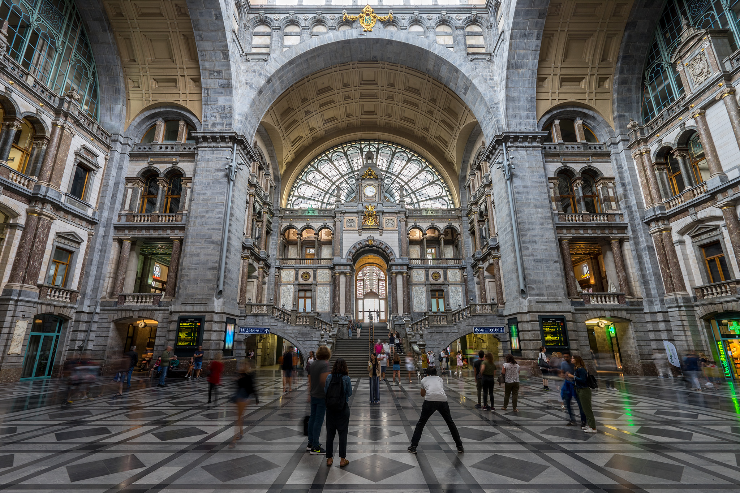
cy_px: 246
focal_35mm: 16
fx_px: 329
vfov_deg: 73.7
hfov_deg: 96.7
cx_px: 370
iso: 100
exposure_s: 1/1.43
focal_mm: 16
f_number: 16
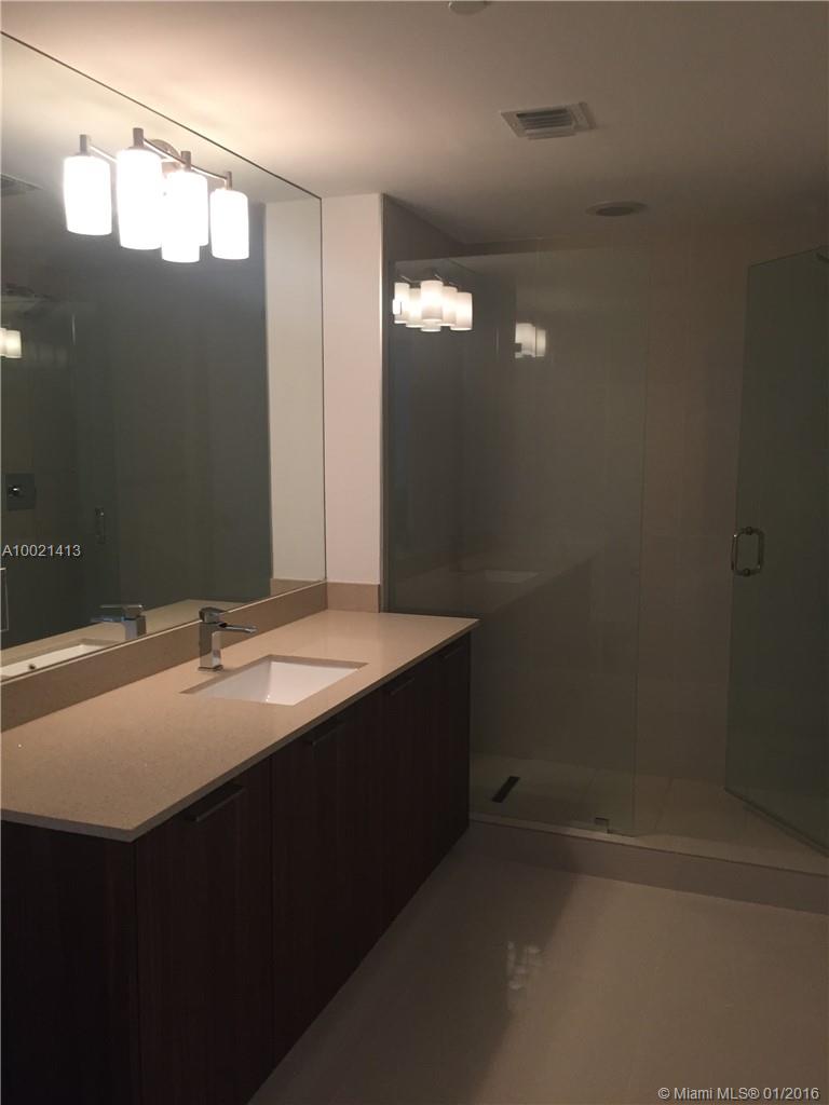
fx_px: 926
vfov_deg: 61.7
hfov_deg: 48.2
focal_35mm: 29
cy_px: 552
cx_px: 414
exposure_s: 1/30
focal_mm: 4.15
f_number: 2.2
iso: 50
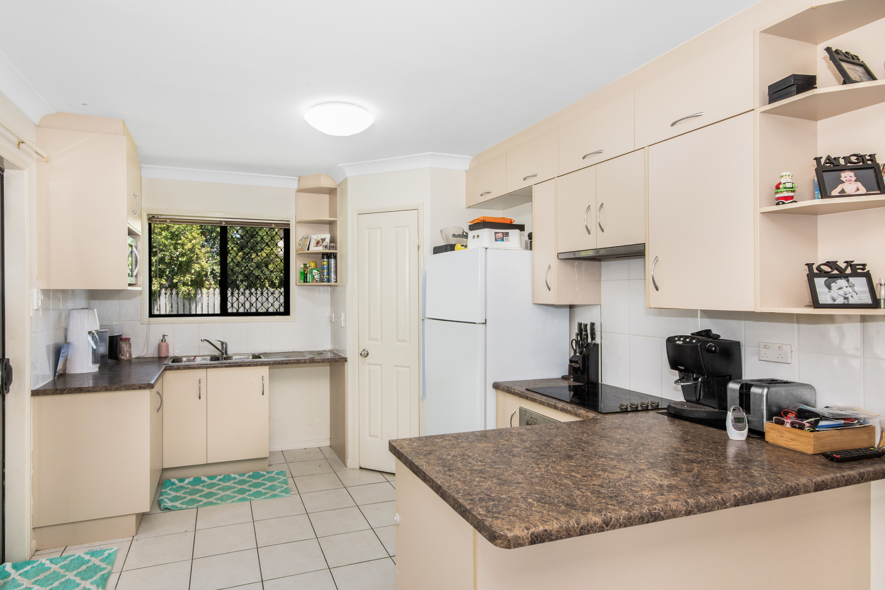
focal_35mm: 20
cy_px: 286
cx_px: 384
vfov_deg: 63.0
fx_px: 482
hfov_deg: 84.7
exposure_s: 1/20
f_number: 8
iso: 250
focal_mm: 11
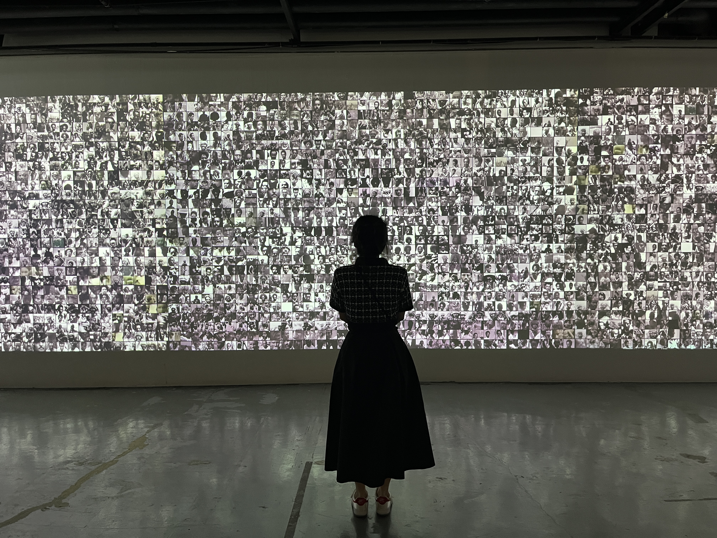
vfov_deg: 53.1
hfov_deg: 67.3
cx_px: 358
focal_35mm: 26
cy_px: 269
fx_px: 539
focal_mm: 5.1
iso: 250
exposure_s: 1/60
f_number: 1.6
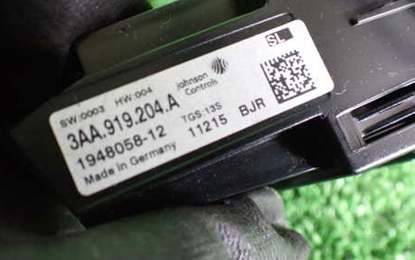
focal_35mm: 42
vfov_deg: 30.6
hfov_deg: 47.1
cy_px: 130
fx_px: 475
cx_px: 190
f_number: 2.3
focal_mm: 5.4
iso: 800
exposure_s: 1/60
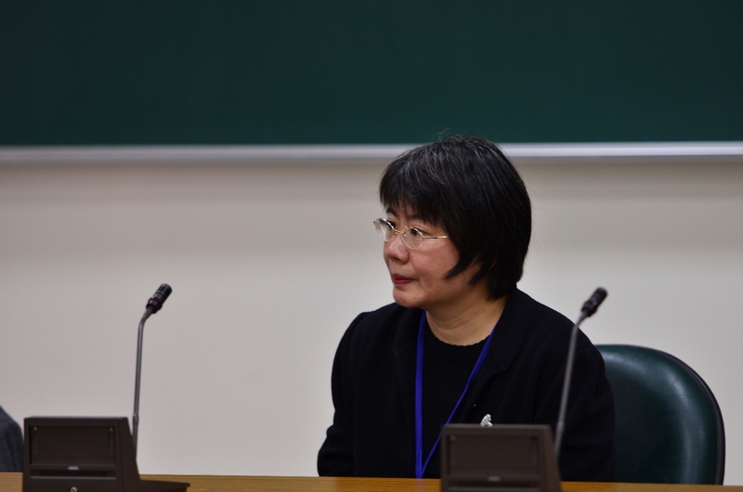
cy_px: 246
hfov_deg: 7.6
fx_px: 5561
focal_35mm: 270
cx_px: 372
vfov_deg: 5.1
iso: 200
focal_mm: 180
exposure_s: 1/60
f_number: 2.8
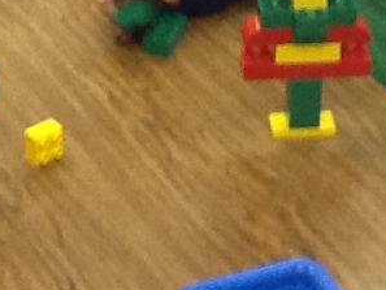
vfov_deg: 10.1
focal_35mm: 142
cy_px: -131
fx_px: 1584
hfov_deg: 13.9
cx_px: 259
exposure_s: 1/30
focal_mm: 2.03
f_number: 2.4
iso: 100
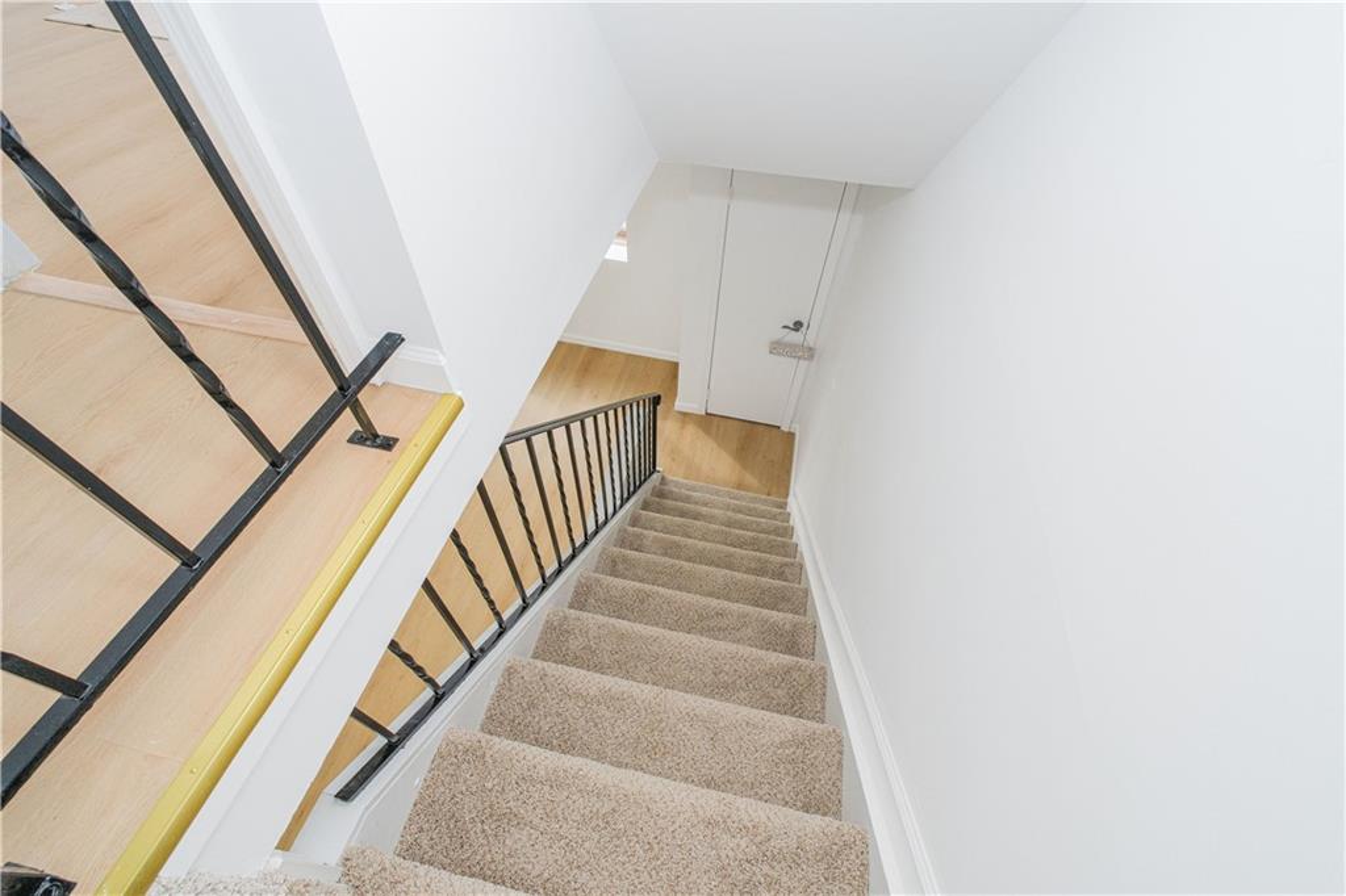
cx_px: 673
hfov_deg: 100.4
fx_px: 561
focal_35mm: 15
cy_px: 448
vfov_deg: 77.3
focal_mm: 10
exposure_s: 1/60
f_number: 7.1
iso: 800
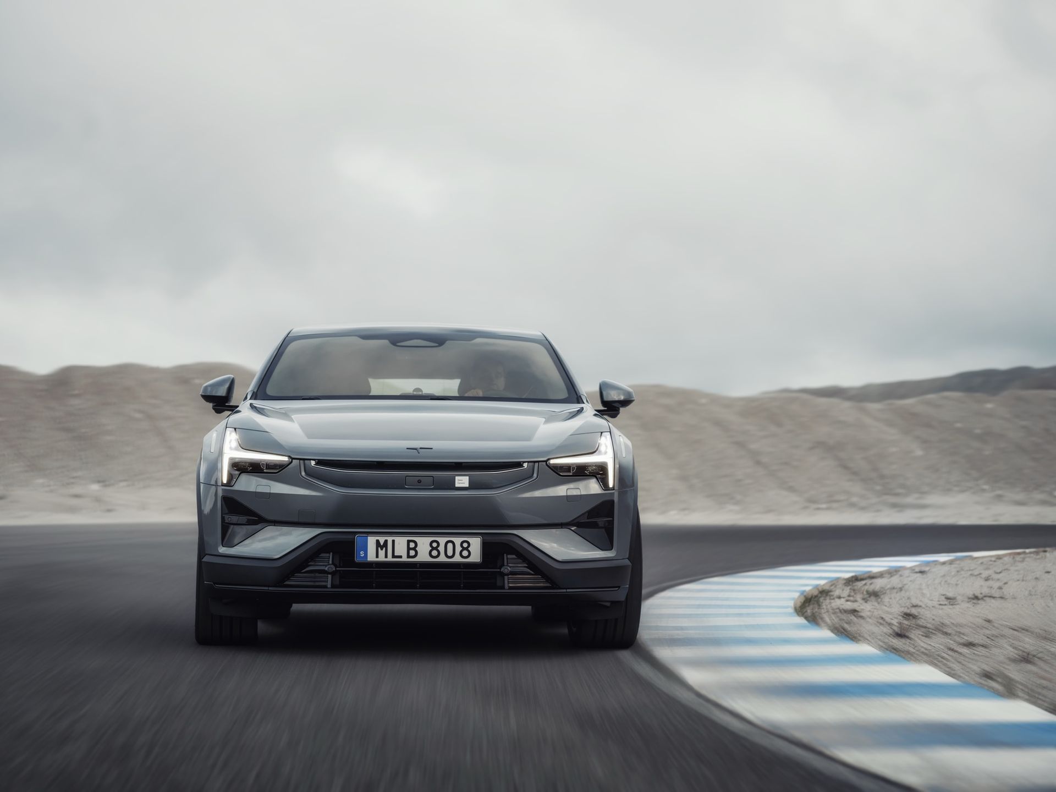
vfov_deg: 18.7
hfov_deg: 24.7
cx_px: 528
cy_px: 396
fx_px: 2410
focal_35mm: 79
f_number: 5.6
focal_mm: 100
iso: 800
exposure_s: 1/40
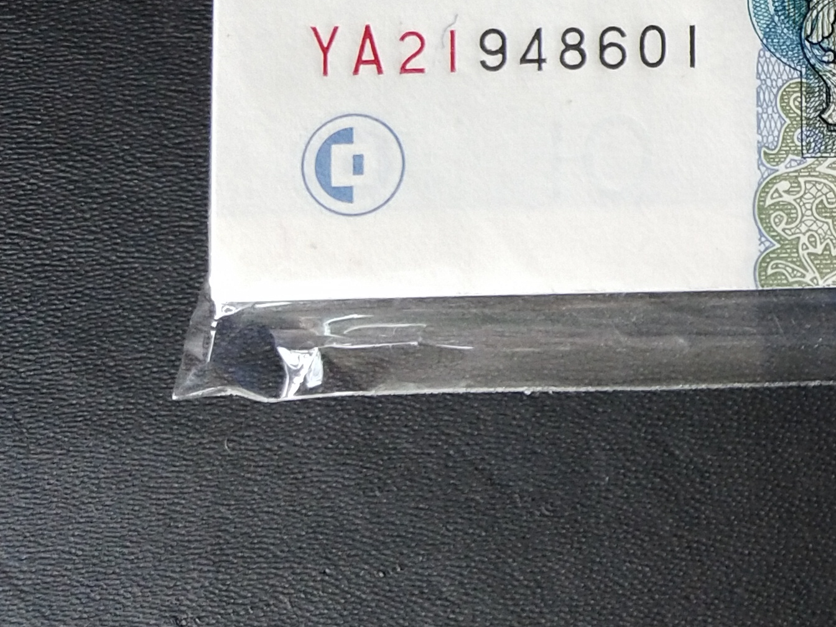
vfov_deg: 15.9
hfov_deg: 19.5
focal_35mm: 90
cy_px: -70
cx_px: 1174
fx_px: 2174
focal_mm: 3.95
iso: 230
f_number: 1.8
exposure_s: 1/50
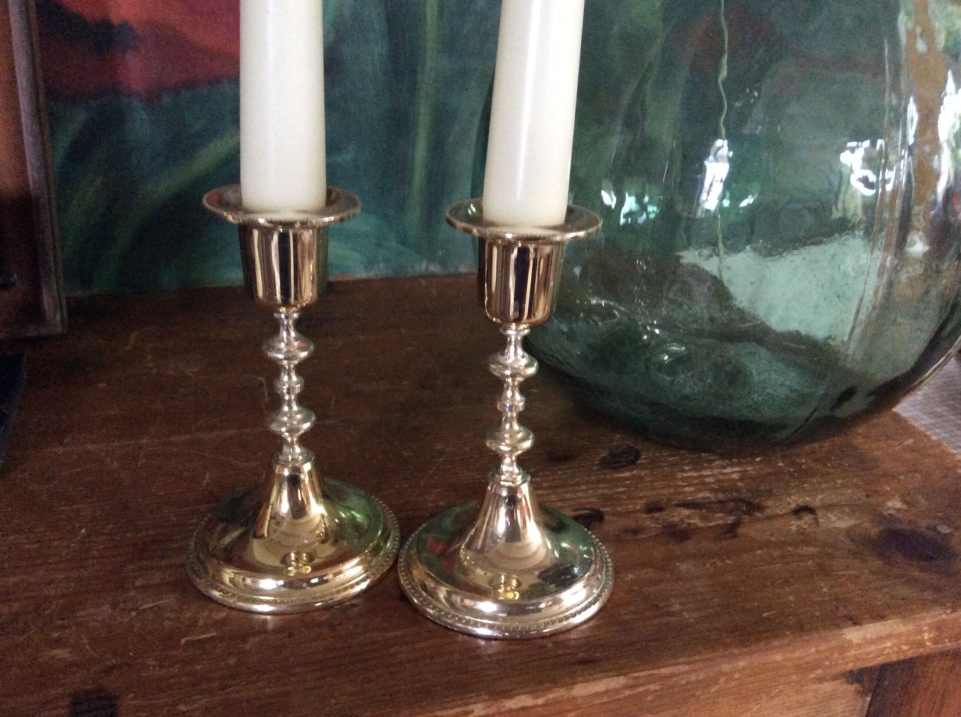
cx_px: 480
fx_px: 887
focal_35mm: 32
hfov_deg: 56.9
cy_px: 358
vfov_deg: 44.1
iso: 400
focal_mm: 3.3
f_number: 2.4
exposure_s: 1/17
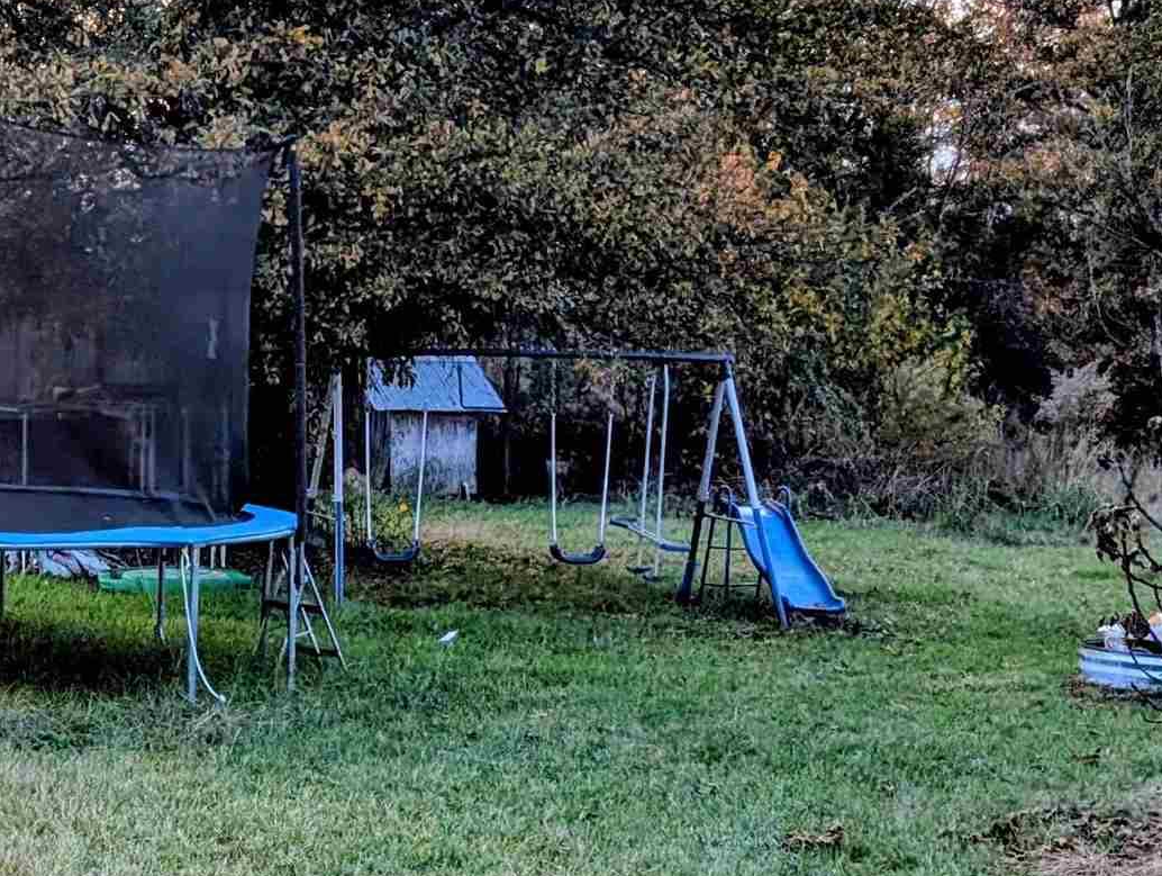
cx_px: -62
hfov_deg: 25.7
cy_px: 638
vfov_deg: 20.6
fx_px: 2387
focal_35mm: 71
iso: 18
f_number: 1.68
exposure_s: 1/5682
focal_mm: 6.9
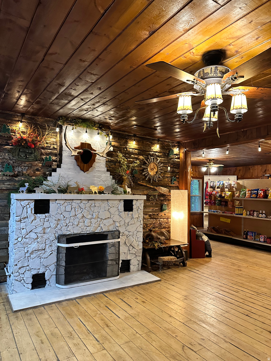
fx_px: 251
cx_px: 136
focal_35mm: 24
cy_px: 180
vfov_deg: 71.6
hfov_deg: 56.8
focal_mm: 6.86
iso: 640
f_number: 1.78
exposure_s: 1/60
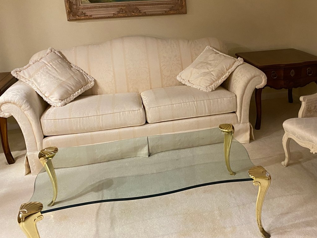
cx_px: 206
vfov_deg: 36.6
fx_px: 357
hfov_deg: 47.2
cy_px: 86
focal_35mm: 39
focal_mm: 4.25
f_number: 1.8
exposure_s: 1/60
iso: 500
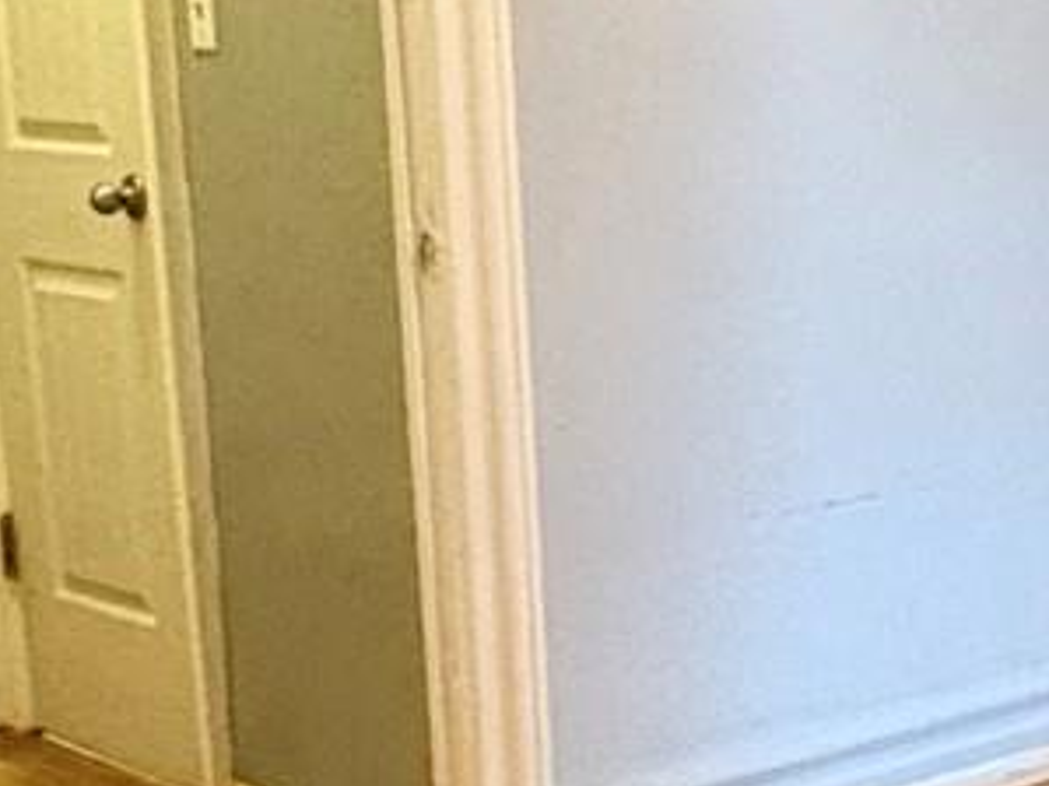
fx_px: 2908
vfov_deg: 15.3
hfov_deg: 19.2
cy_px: 575
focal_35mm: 96
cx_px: 1277
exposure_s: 1/60
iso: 640
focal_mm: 2.22
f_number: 2.2
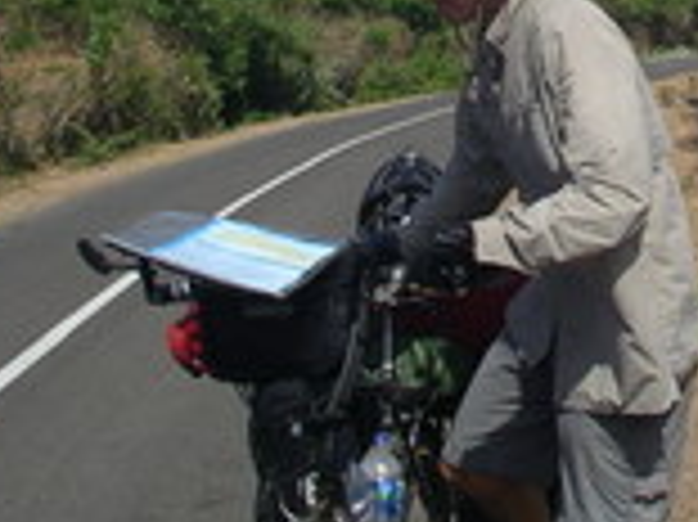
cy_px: -4
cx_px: 797
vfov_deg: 13.6
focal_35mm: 107
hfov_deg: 17.7
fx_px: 2156
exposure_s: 1/250
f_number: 6.9
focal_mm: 5.7
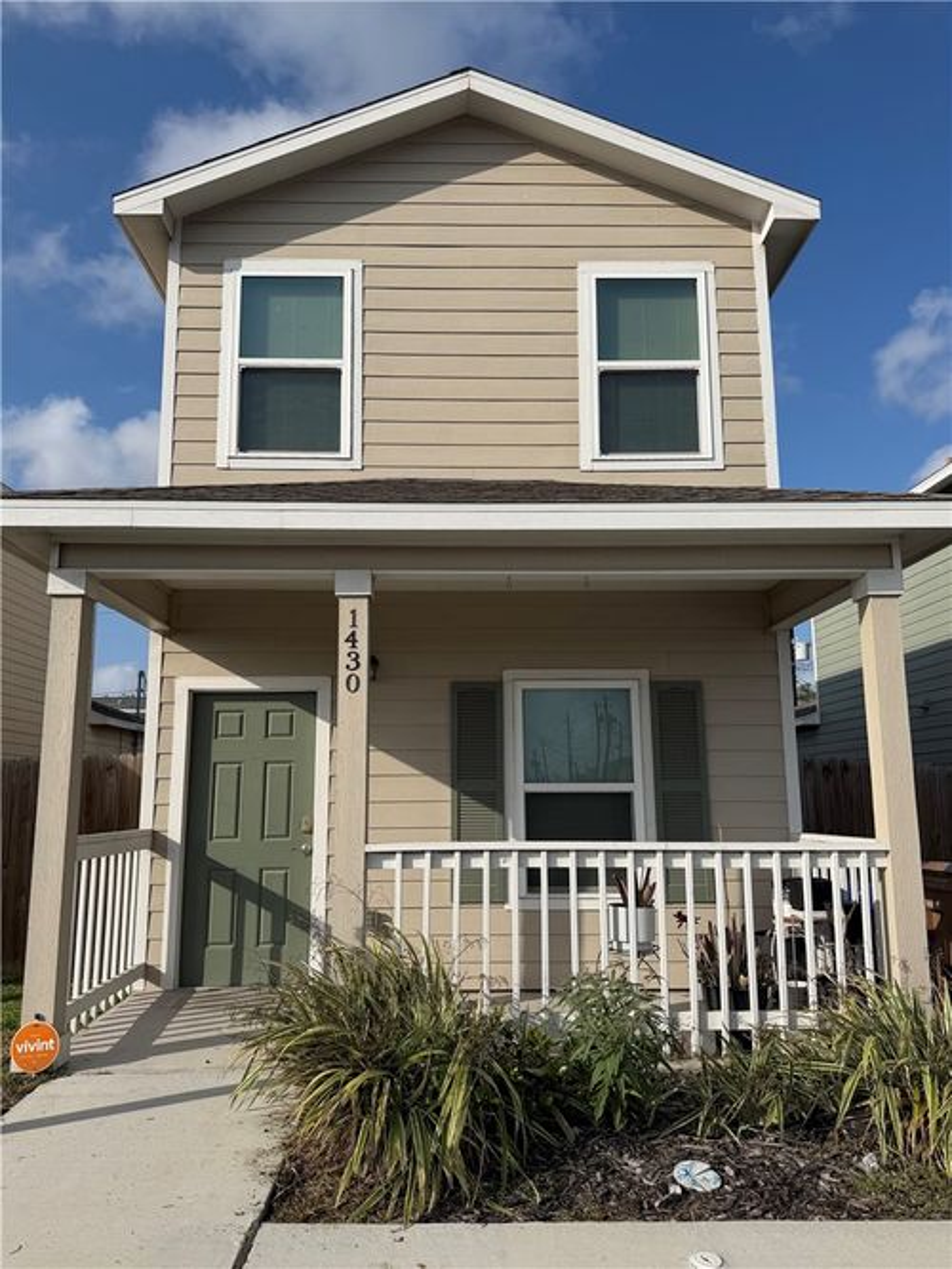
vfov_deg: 71.6
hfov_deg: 56.8
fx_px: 879
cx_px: 476
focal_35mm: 24
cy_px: 634
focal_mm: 6.76
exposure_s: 1/8130
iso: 80
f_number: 1.78
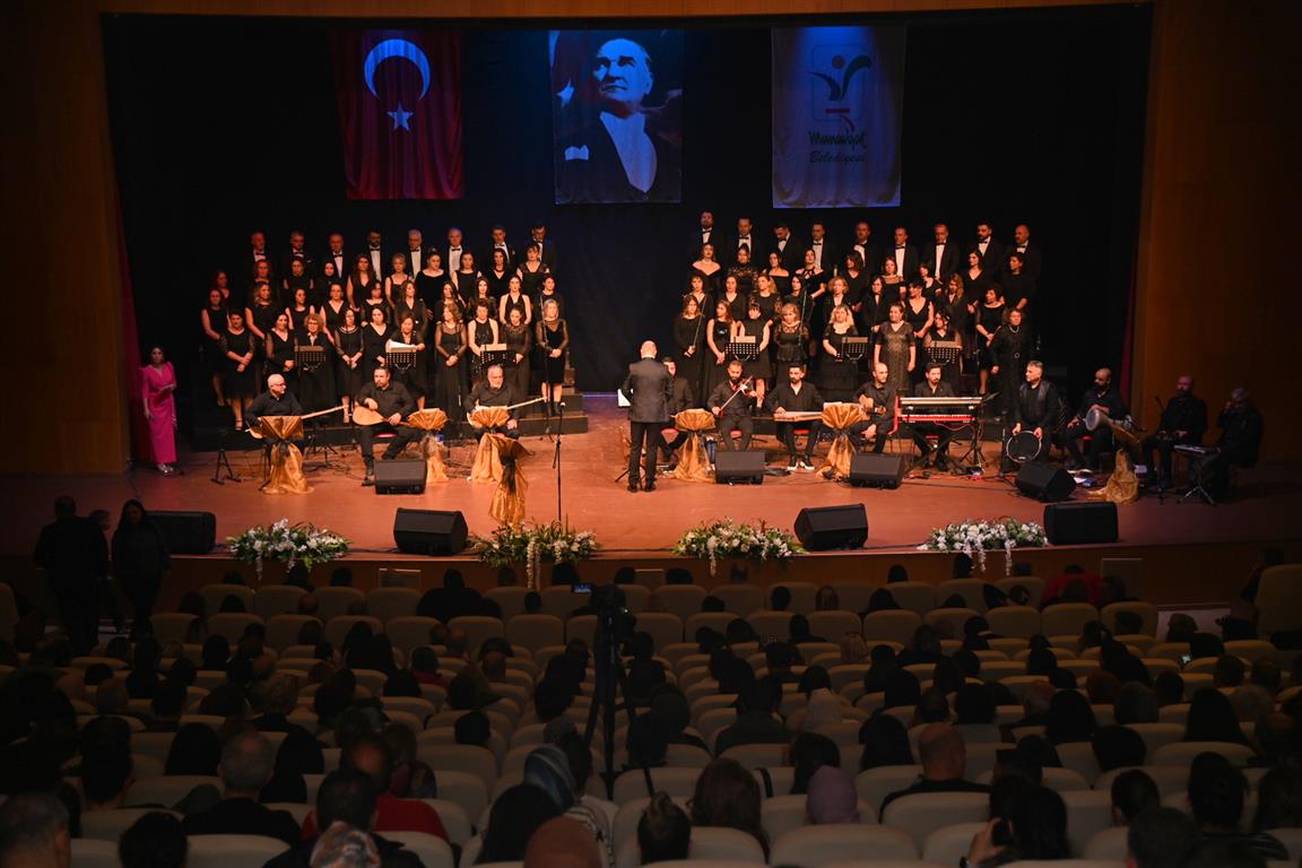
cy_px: 434
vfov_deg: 23.4
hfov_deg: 34.5
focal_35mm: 58
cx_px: 651
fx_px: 2098
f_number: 4
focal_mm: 58
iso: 500
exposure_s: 1/60
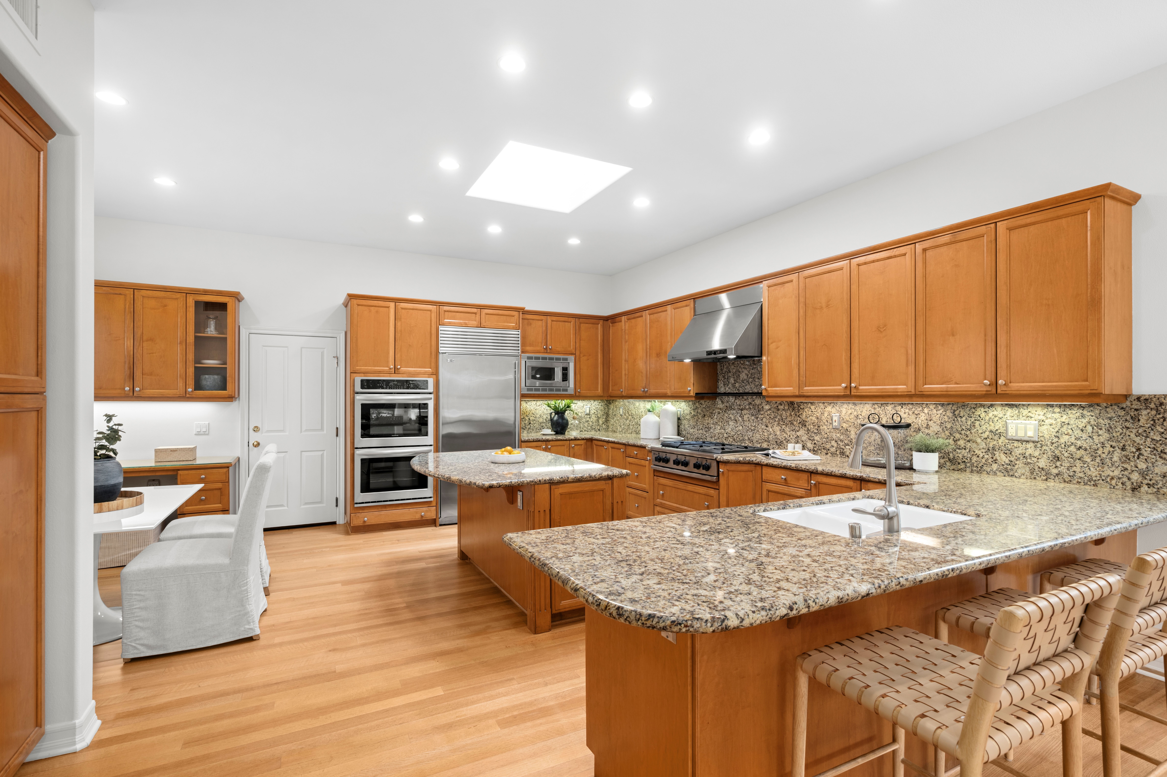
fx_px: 518
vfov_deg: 73.7
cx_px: 584
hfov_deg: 96.8
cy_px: 388
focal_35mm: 16
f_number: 9
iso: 200
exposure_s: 1/5
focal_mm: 16
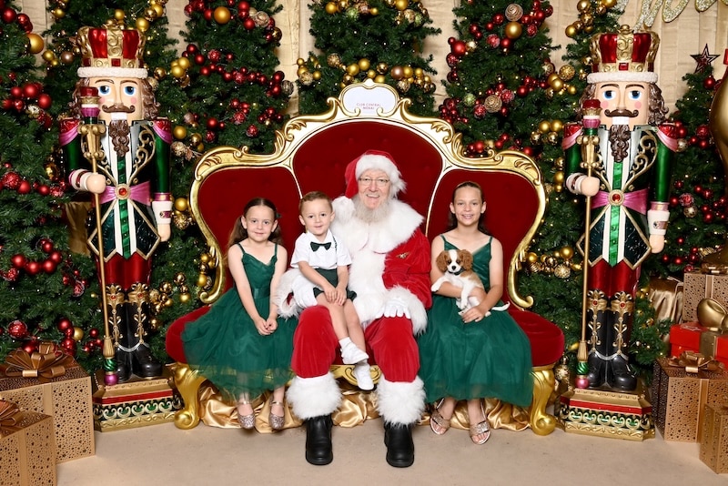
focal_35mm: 36
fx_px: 728
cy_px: 243
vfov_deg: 36.9
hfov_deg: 53.1
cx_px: 364
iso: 1250
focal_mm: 36
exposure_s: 1/125
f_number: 8
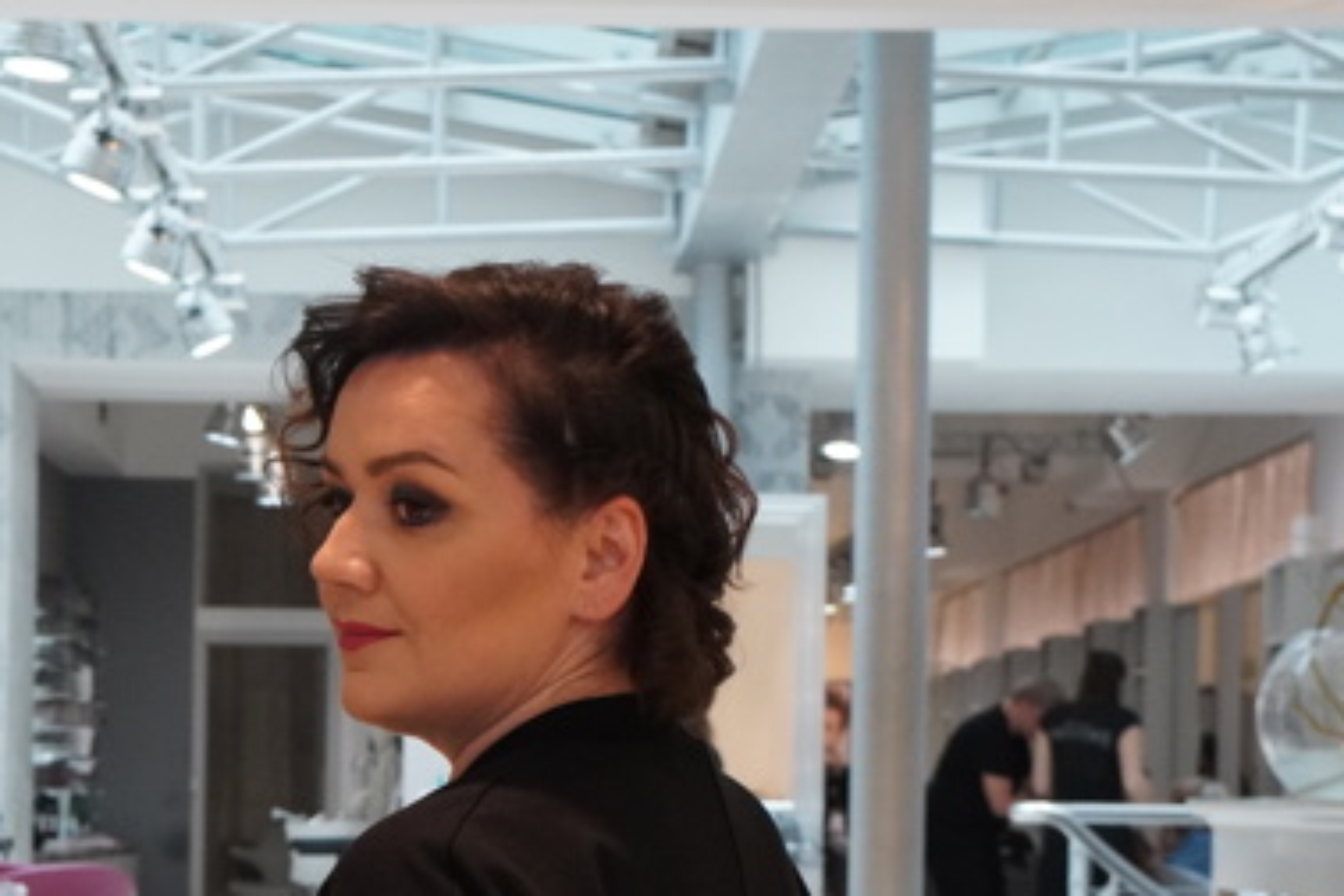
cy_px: 782
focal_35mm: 85
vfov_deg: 15.9
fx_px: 3170
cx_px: 402
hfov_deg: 23.8
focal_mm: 31
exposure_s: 1/250
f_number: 5.6
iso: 3200
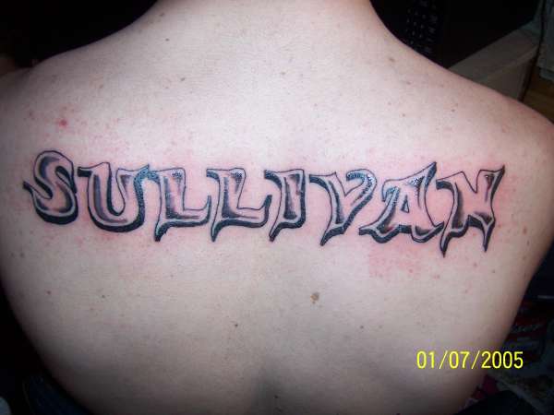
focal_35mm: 33
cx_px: 277
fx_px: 528
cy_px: 208
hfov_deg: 55.4
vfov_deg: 42.9
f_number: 2.8
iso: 140
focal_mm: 5.5
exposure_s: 1/60
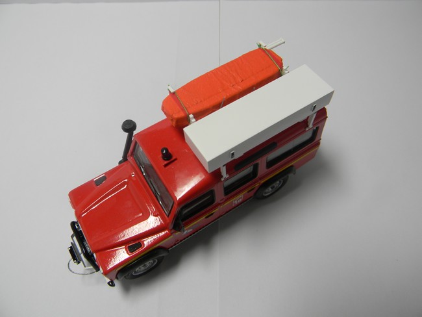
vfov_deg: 49.8
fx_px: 341
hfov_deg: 63.4
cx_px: 211
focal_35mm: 28
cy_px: 158
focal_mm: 5
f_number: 3.5
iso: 80
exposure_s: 1/36.1
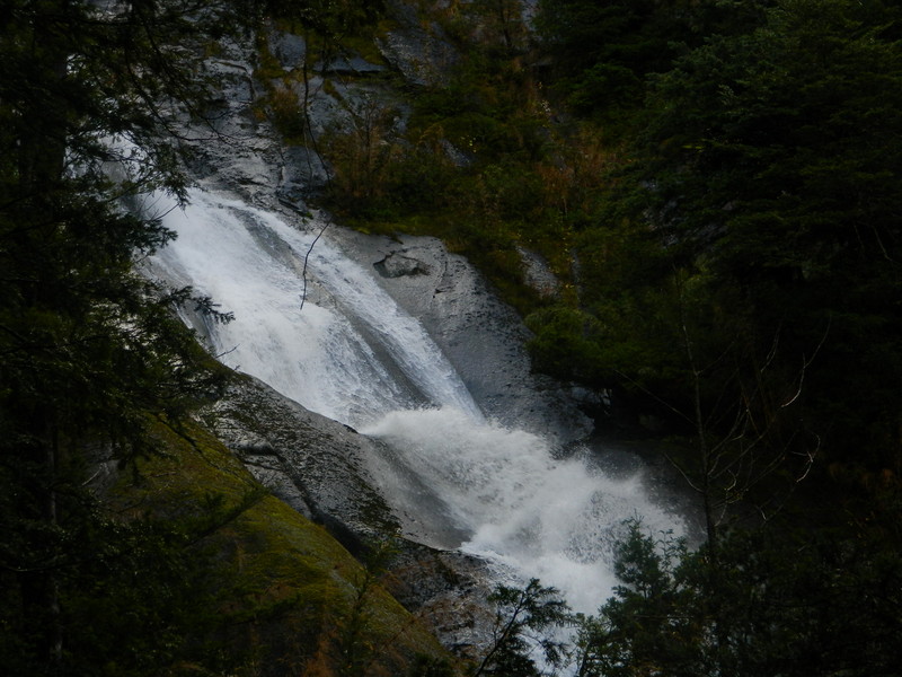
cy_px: 338
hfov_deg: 19.1
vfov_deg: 14.4
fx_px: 2684
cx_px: 451
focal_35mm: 103
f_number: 4.5
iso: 80
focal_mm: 18.6
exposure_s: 1/125
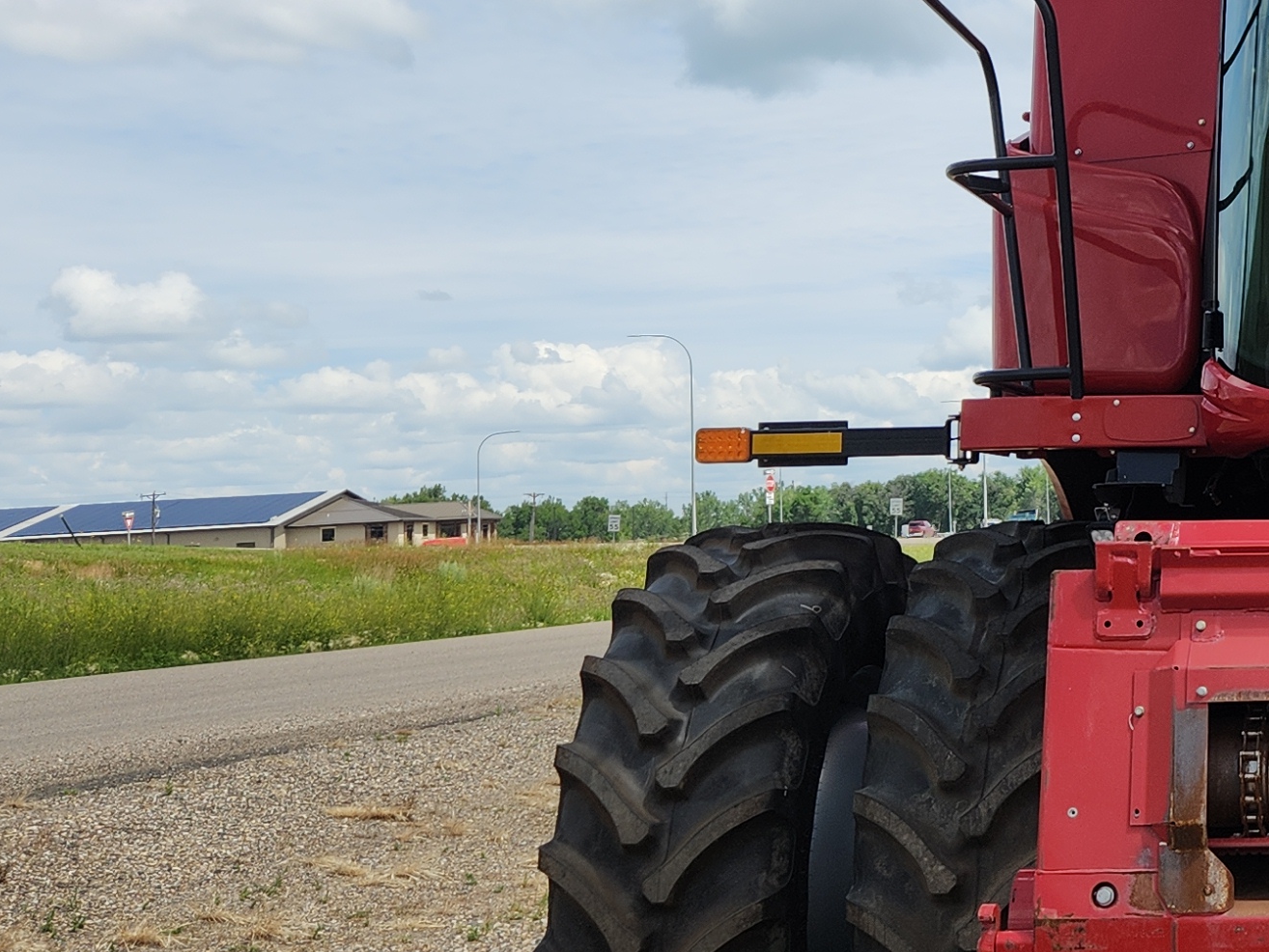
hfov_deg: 25.1
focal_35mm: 70
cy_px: 290
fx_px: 2567
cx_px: 1512
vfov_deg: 20.9
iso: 20
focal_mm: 5.4
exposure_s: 1/1824
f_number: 1.8
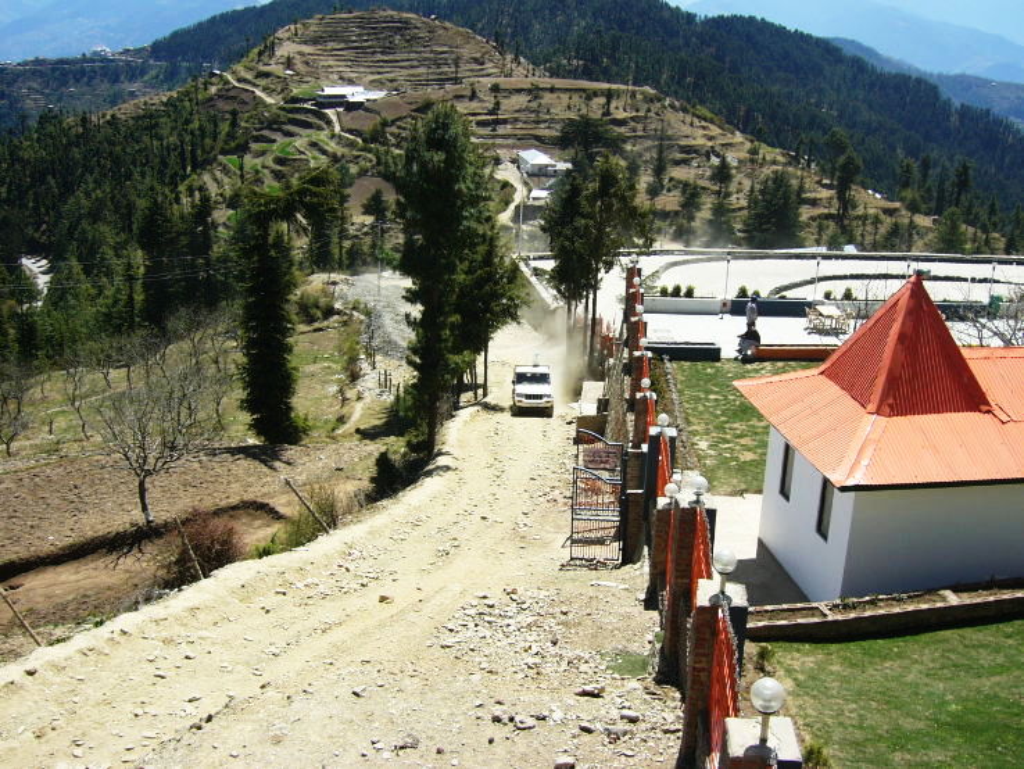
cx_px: 512
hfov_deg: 49.0
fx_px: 1124
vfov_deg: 37.7
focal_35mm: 38
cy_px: 384
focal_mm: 6.3
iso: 50
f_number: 8.3
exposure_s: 1/125
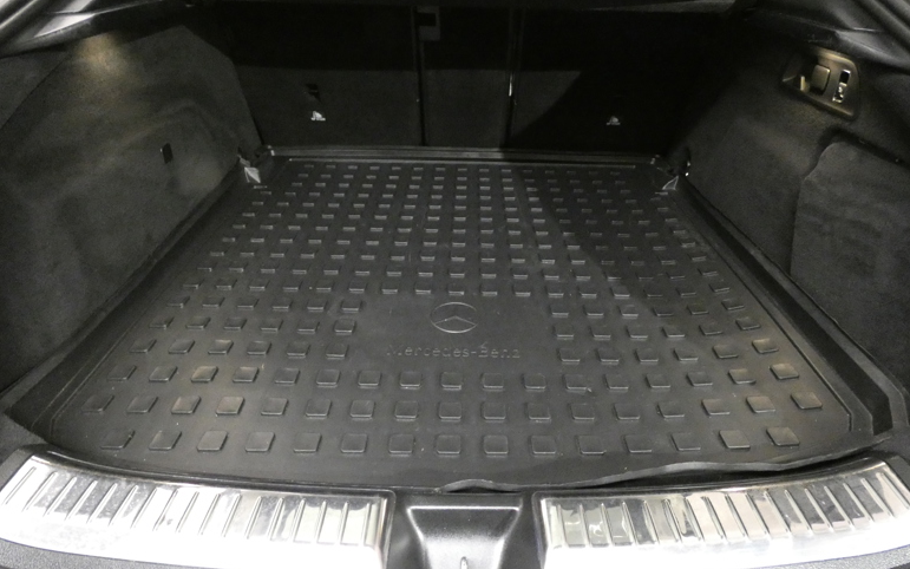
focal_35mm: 22
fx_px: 546
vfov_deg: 54.9
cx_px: 467
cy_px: 254
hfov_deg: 79.6
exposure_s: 1/30
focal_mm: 3.6
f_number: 2.8
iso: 1600
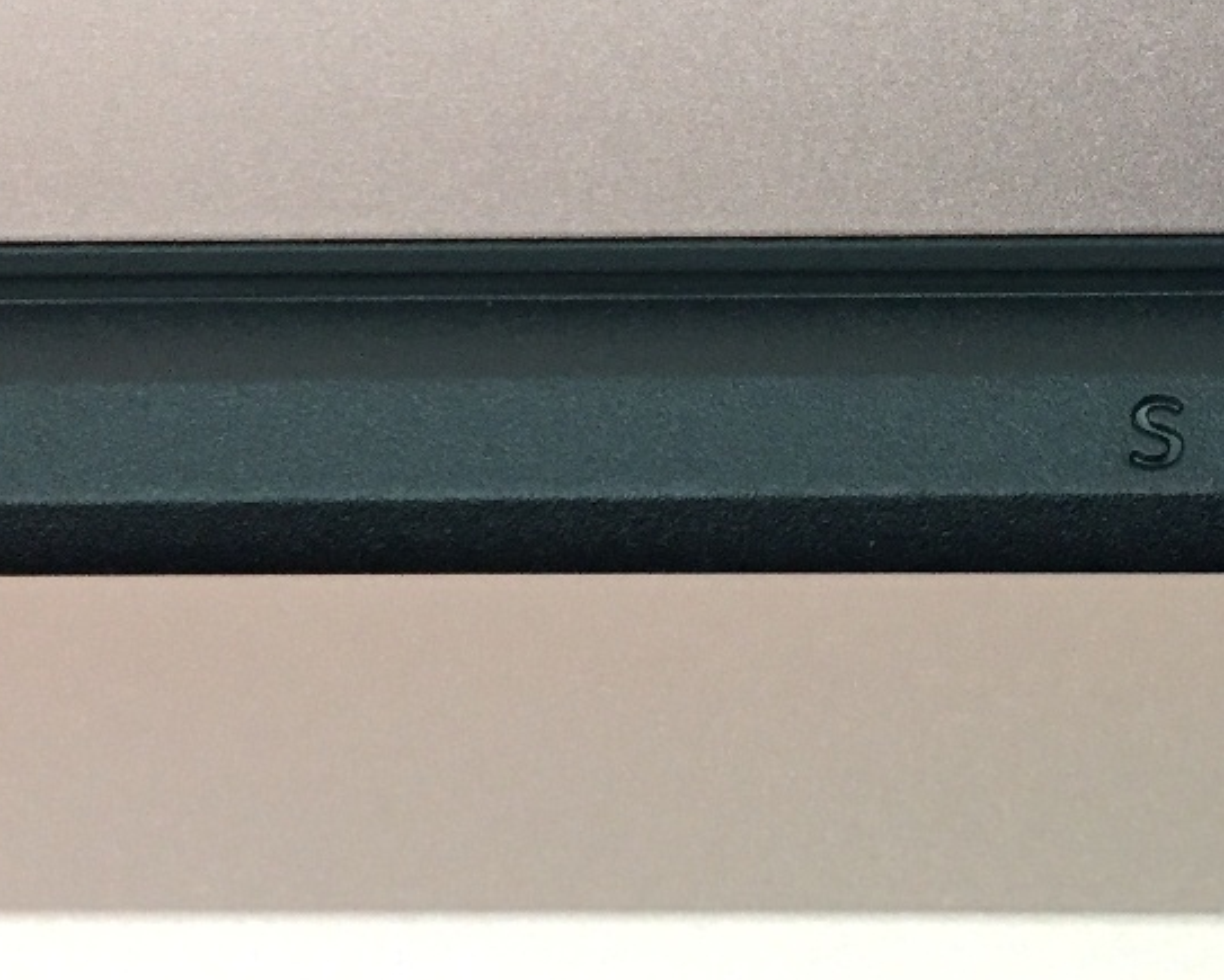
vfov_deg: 17.9
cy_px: 178
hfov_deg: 21.7
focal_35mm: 85
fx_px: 3081
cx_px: 1229
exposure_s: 1/33
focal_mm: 4.15
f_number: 2.2
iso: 200
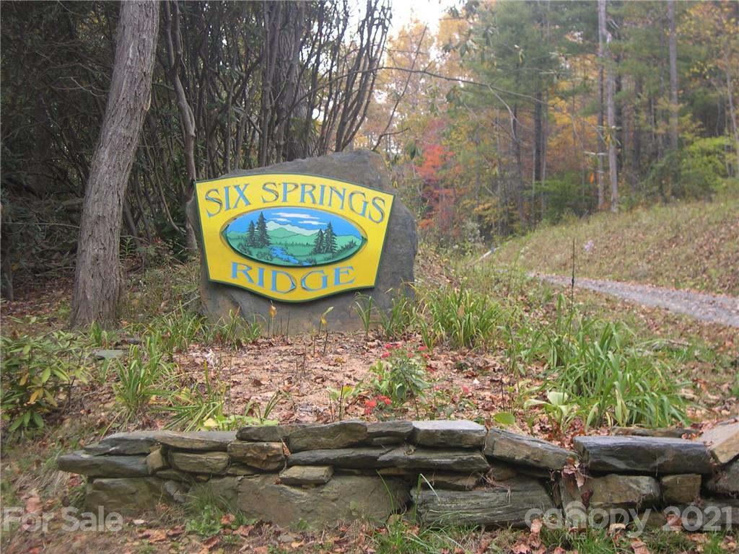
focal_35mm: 57
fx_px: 1217
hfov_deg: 33.8
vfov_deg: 25.7
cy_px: 277
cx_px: 370
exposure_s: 1/64.4
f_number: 3.4
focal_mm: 12.2
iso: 100
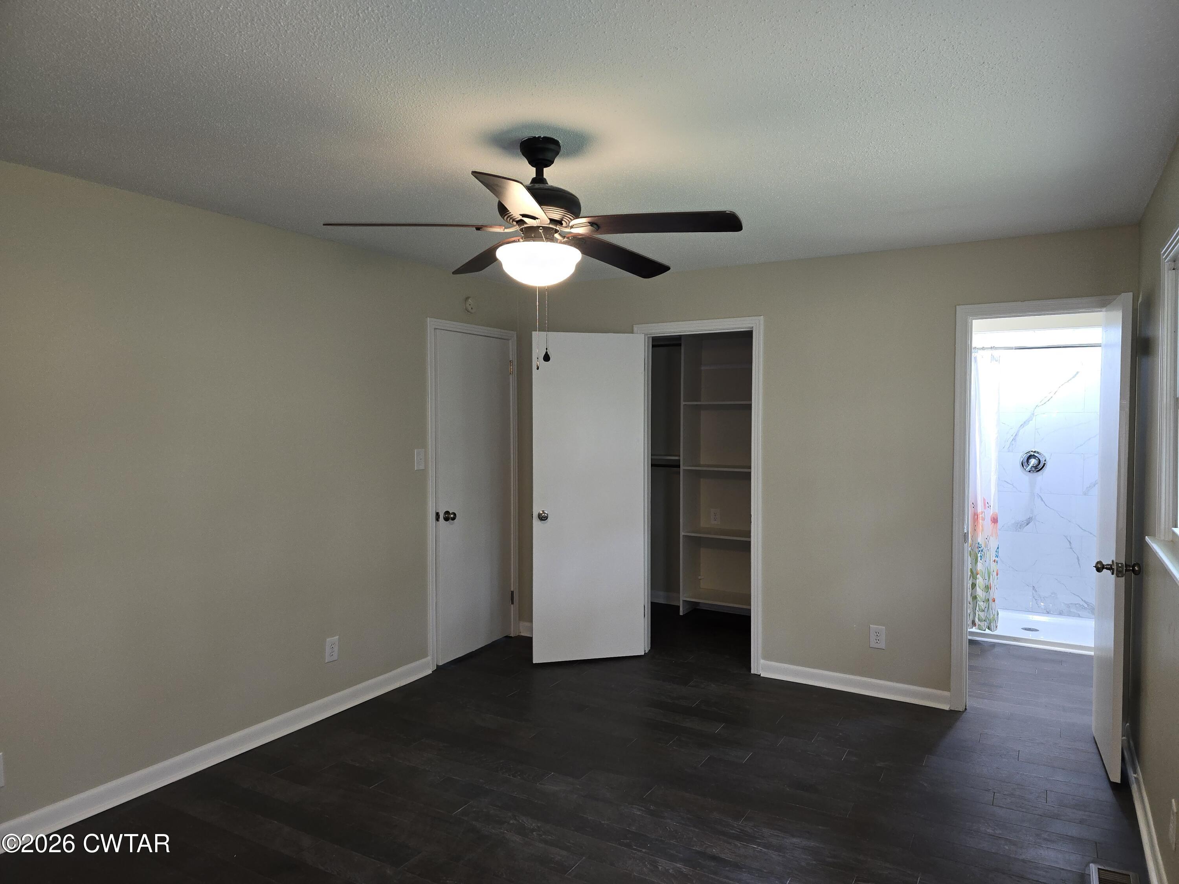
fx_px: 783
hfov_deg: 73.9
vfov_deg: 58.9
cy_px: 442
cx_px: 590
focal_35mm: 23
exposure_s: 1/24
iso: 100
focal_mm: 6.3
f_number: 1.7
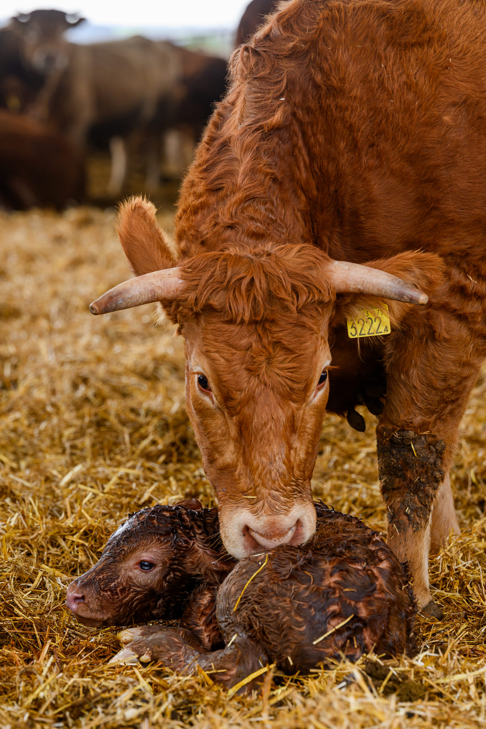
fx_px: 2936
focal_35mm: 145
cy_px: 364
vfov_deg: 14.2
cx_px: 243
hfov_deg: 9.5
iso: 500
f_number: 4.5
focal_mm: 145
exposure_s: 1/400
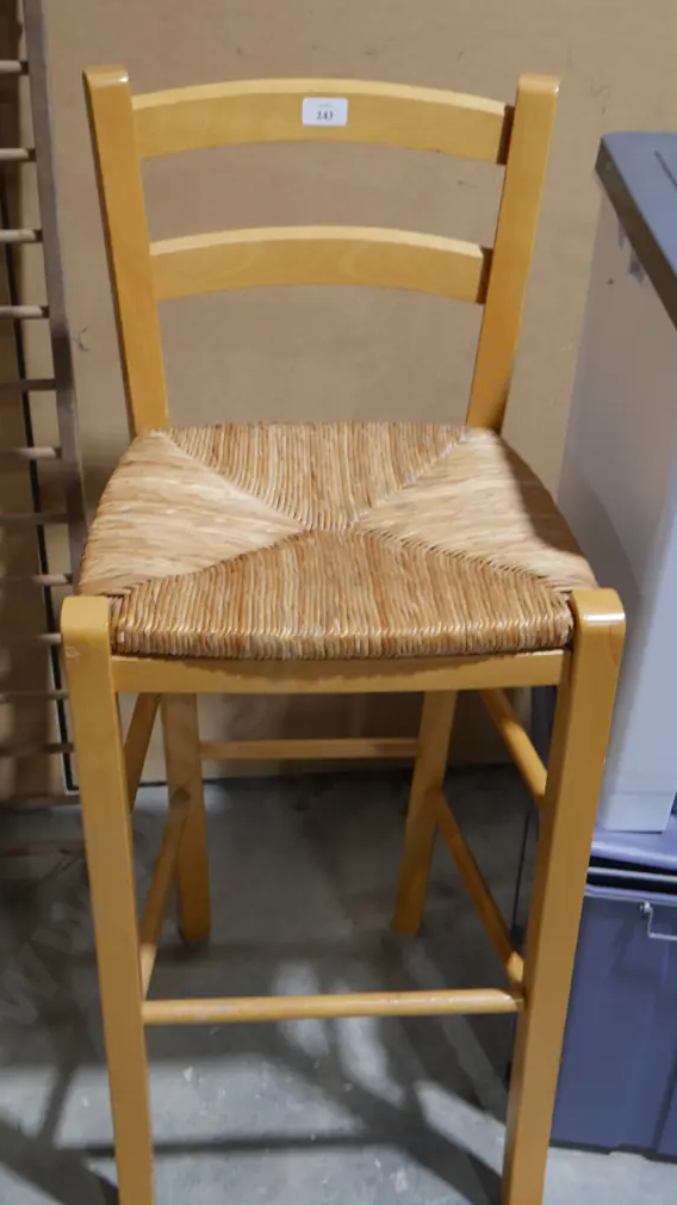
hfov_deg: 28.3
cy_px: 602
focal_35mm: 42
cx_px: 313
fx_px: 1341
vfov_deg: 48.4
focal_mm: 19
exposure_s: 1/60
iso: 400
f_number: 4.1
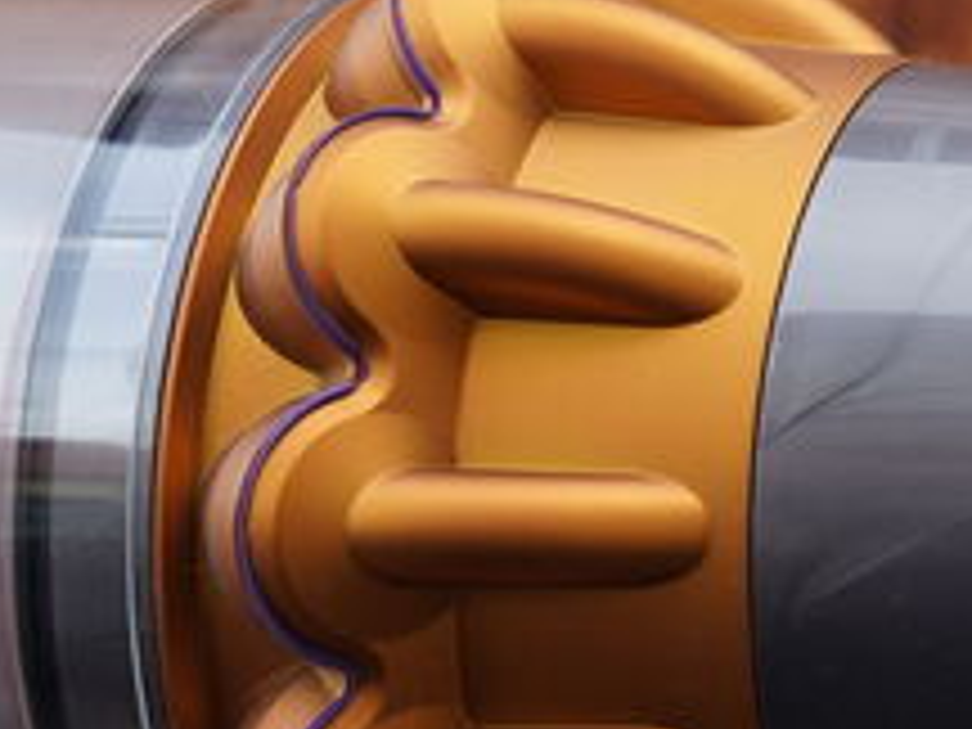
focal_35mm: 177
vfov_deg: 8.4
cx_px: 1557
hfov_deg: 10.7
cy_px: 144
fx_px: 4970
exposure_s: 1/160
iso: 400
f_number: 7.1
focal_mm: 48
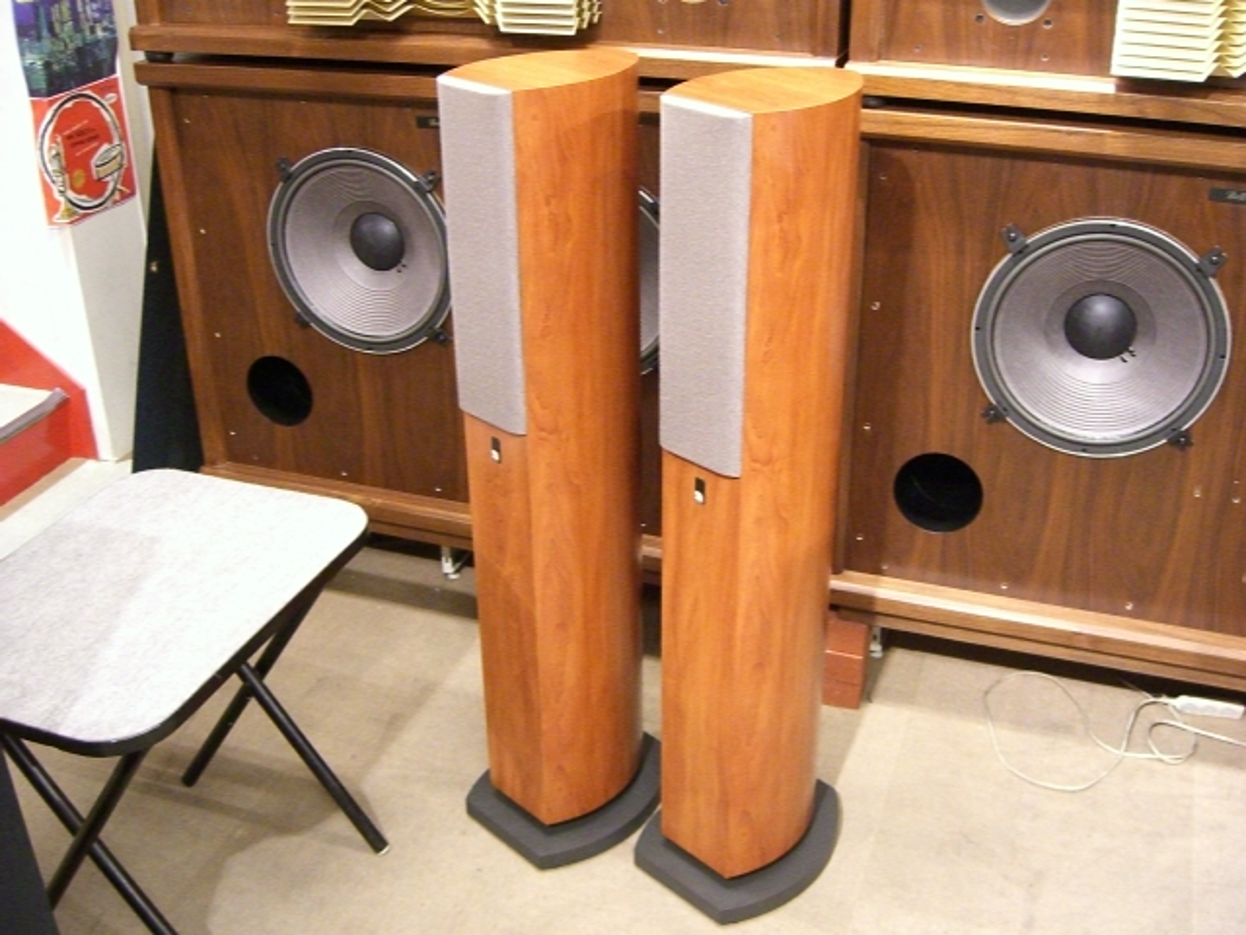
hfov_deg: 49.0
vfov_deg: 37.7
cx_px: 623
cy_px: 468
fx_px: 1368
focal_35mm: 38
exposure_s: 1/30
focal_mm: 7.9
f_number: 2.8
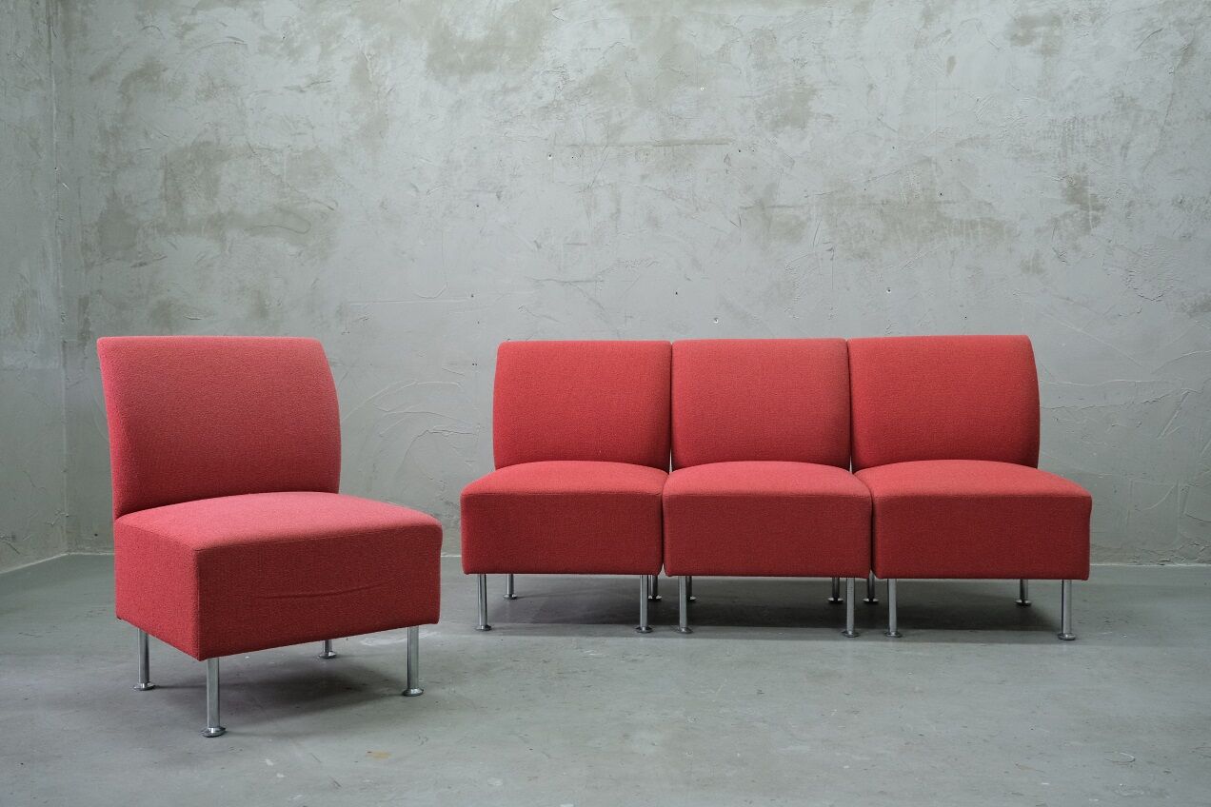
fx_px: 1110
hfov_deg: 57.2
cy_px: 404
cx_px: 606
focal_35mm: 33
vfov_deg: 40.0
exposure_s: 1/30
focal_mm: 22.3
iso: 1600
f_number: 4
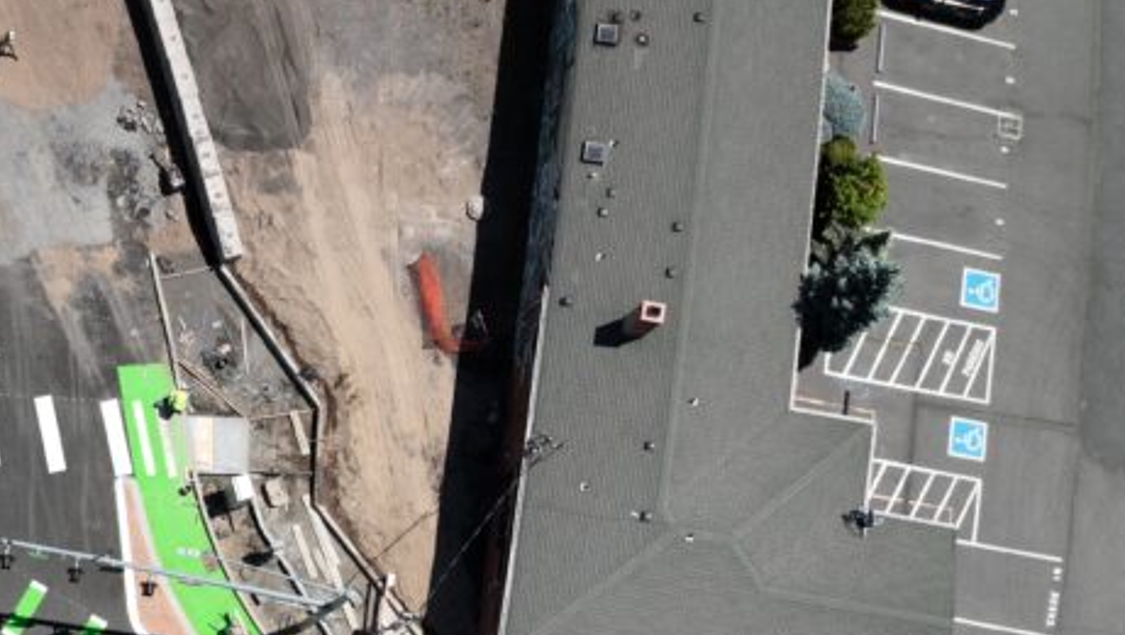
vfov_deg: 19.1
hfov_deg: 32.9
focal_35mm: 58
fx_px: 1731
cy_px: 846
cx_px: -10
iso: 110
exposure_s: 1/2000
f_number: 4
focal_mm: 12.29
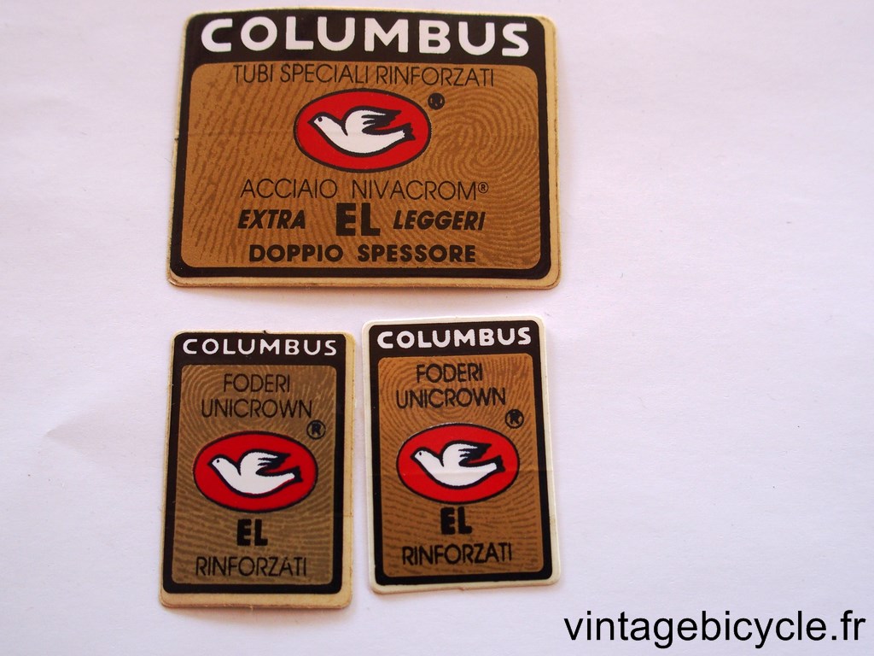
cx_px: 437
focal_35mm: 42
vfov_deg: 34.3
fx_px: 1060
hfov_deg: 44.8
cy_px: 328
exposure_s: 1/160
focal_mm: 9
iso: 200
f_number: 2.8
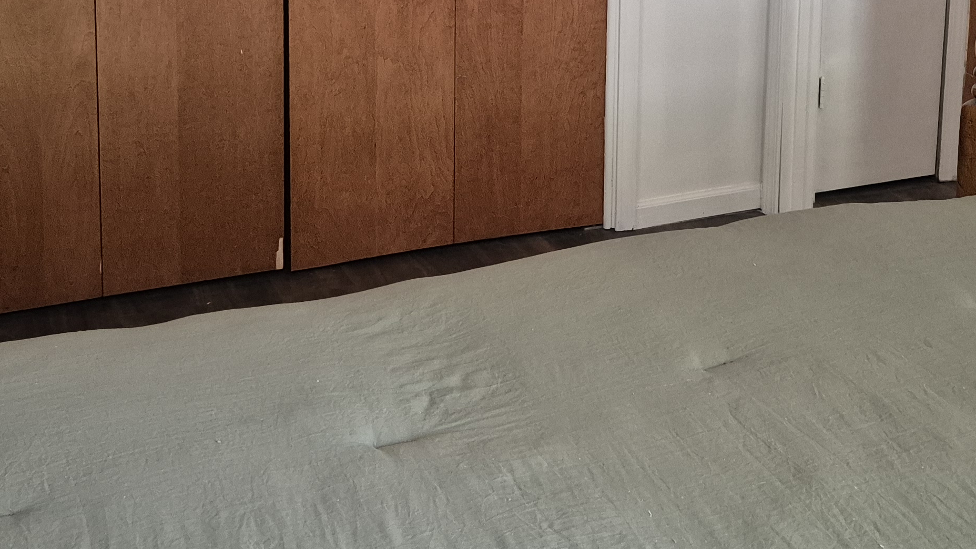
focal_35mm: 54
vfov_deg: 20.9
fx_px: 1397
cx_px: 511
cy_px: -90
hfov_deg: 38.5
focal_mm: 5.4
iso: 1000
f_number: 1.8
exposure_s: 1/120
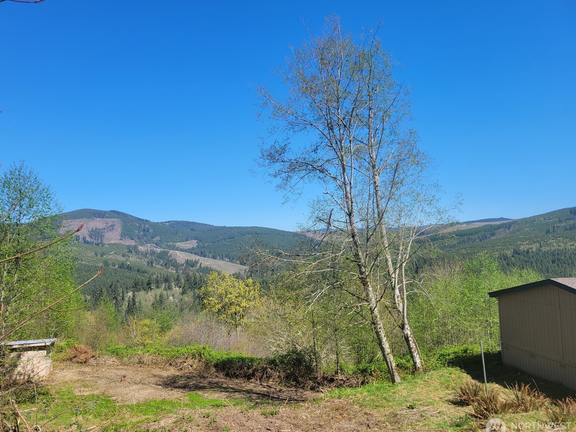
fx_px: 449
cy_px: 219
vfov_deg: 51.4
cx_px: 284
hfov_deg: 65.3
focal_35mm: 27
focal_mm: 5.4
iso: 40
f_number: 1.8
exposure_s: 1/1983
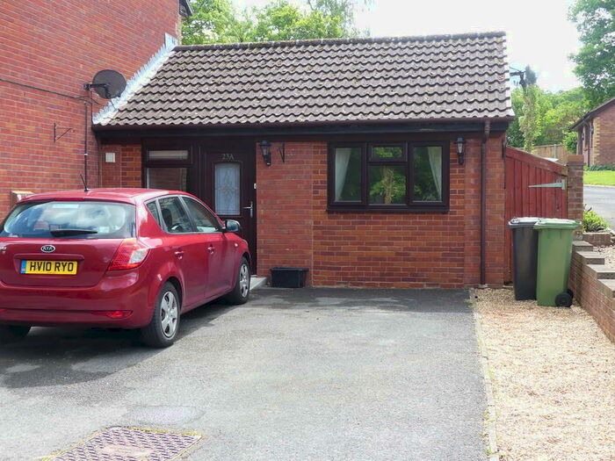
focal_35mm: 44
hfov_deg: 42.9
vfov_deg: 32.9
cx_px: 308
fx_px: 782
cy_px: 230
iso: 100
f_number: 3.5
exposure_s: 1/160
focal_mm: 7.8
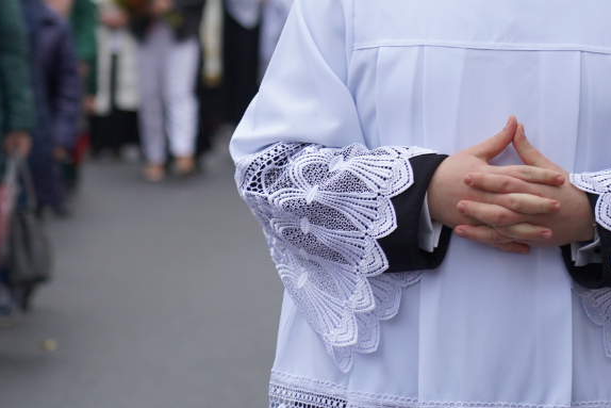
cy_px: -50
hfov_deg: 8.6
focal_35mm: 238
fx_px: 4040
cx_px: 266
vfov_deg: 5.8
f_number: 4
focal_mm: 105
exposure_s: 1/160
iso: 800
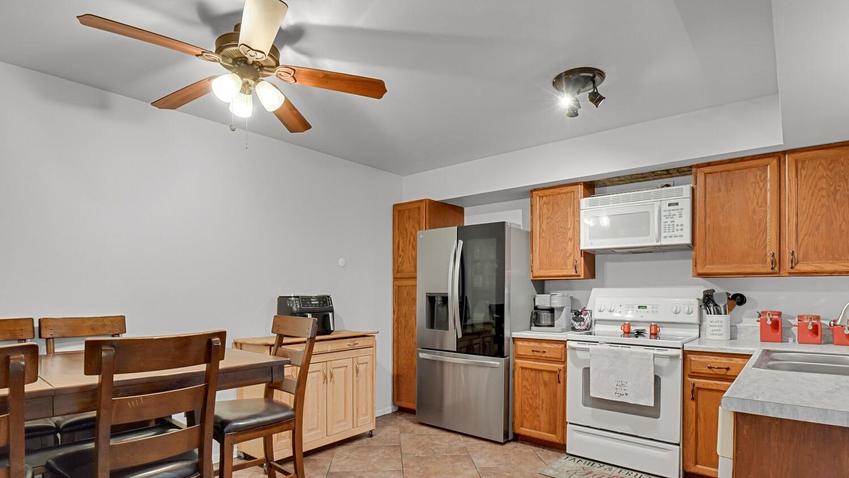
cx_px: 417
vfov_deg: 57.7
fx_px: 428
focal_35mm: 19
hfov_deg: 89.6
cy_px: 297
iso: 12800
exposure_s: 1/5
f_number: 8
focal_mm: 17
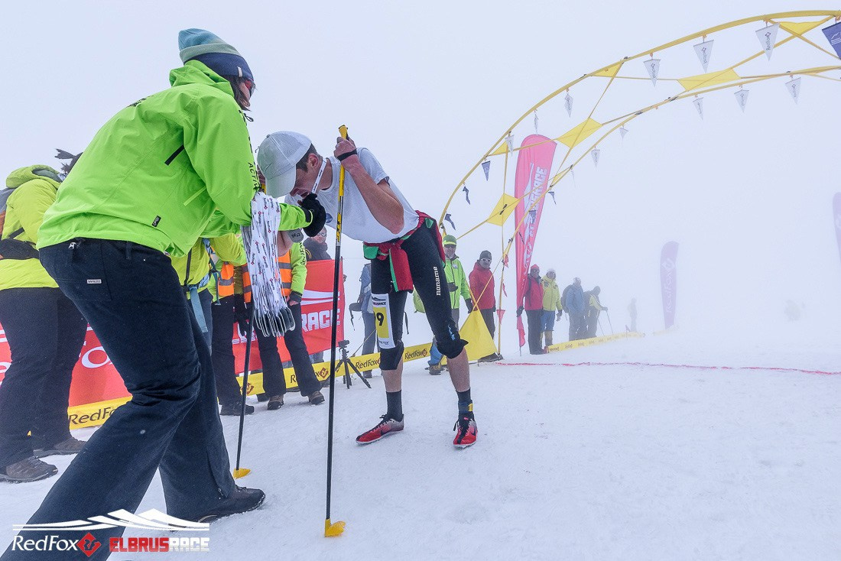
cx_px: 420
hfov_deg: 100.4
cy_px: 280
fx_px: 350
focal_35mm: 15
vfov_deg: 77.4
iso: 160
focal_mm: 15
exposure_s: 1/1250
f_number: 8
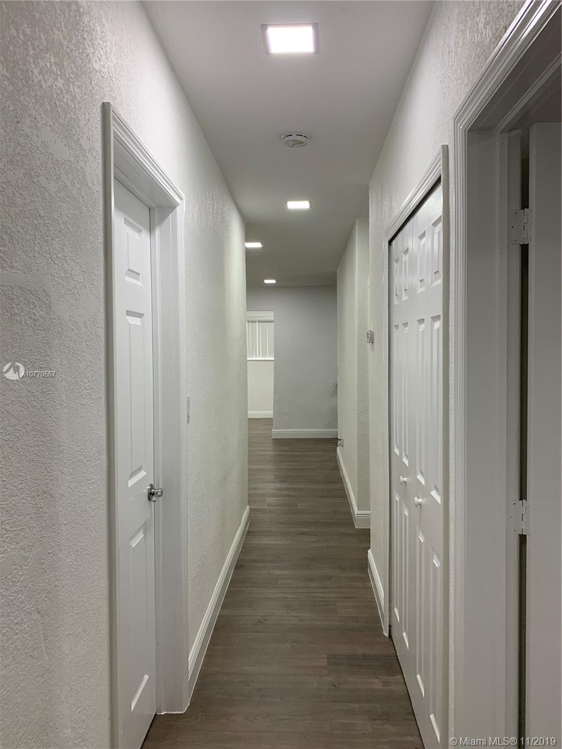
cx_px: 281
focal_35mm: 26
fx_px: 563
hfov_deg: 53.1
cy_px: 374
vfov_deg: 67.3
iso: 100
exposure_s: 1/116
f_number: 1.8
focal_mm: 4.25
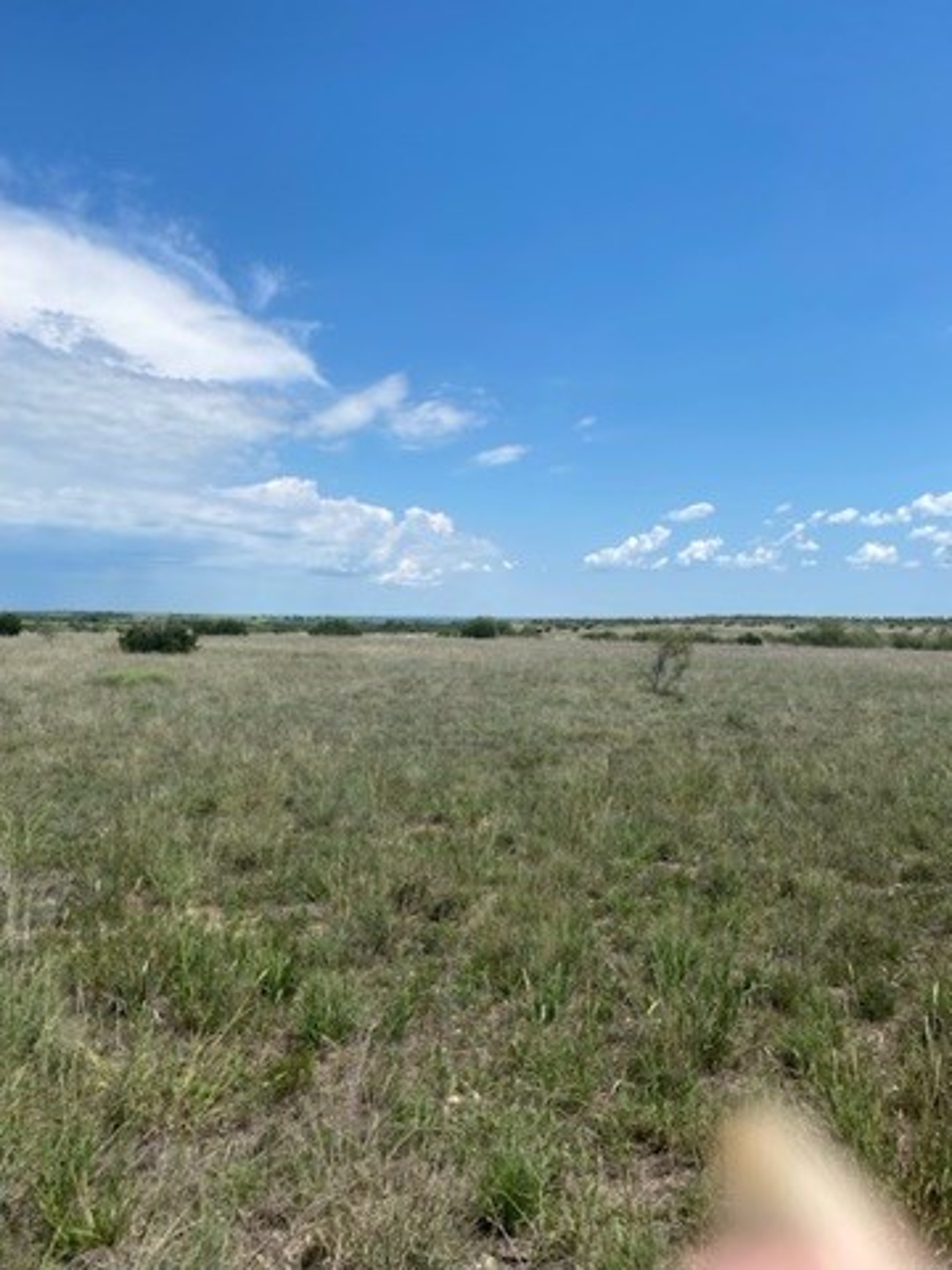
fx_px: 953
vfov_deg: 67.3
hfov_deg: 53.1
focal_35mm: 26
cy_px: 635
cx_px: 476
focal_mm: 4.25
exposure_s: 1/4115
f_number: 1.8
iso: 32
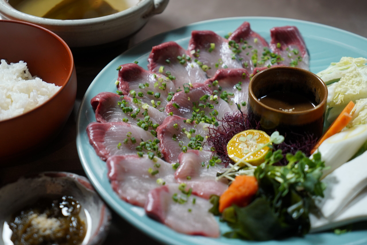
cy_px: 122
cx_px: 184
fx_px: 714
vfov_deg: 19.5
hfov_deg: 28.8
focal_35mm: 70
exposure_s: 1/80
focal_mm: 70
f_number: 4
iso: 1000
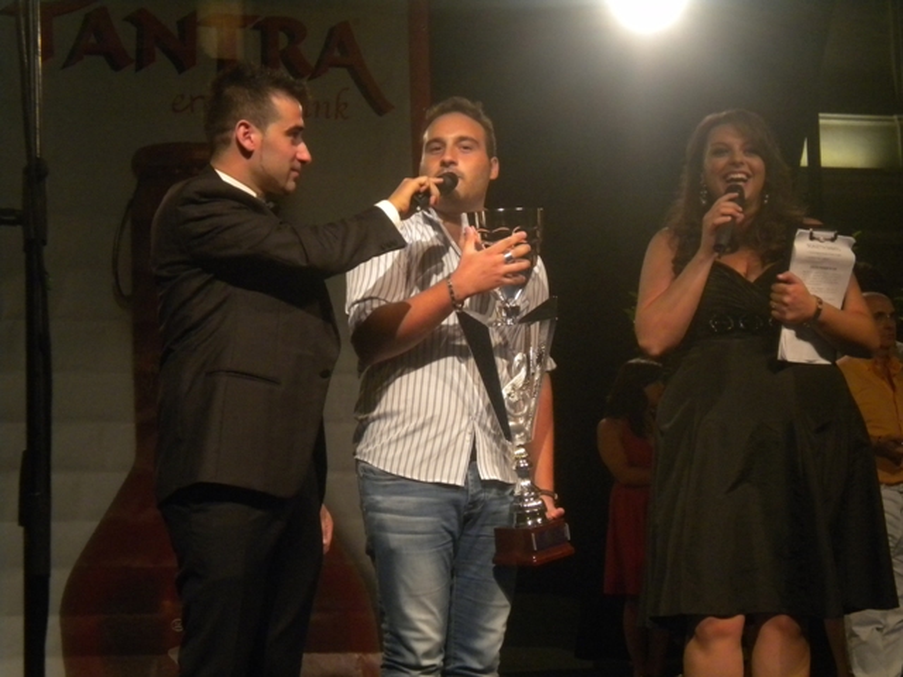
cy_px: 338
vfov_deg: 21.6
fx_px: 1774
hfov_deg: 28.6
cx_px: 452
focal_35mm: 68
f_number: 4.6
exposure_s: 1/98.2
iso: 400
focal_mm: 12.3
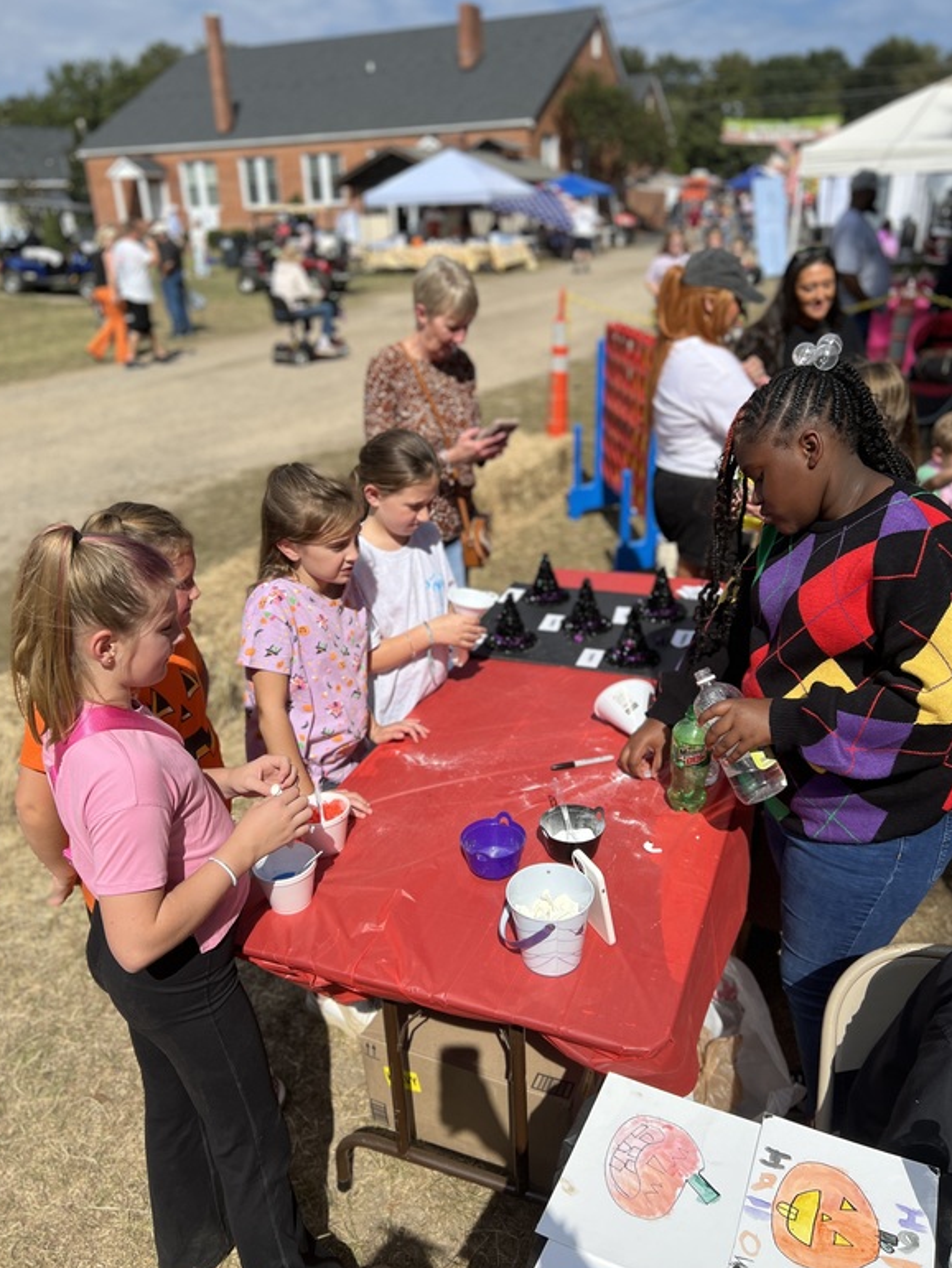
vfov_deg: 65.3
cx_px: 473
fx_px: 990
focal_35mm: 27
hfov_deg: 51.4
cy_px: 652
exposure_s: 1/5319
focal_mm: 5.7
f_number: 1.5
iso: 50
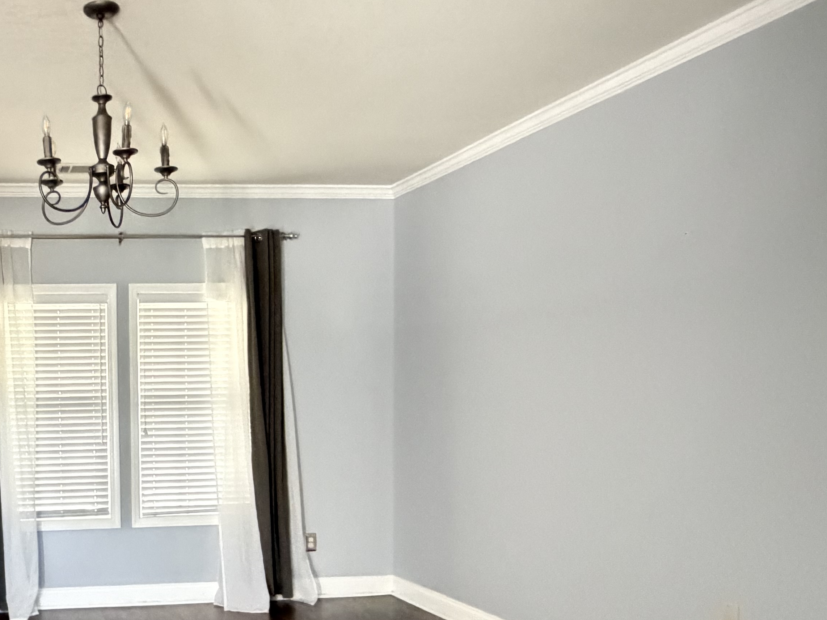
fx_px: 836
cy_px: 445
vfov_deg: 39.9
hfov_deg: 46.4
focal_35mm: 35
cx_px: 51
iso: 1250
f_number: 2.2
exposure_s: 1/40
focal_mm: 2.22
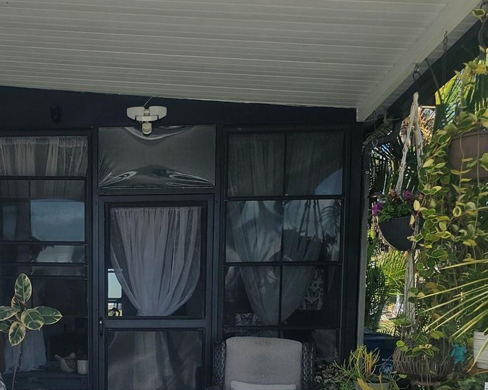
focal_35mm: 47
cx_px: 130
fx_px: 679
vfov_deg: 30.6
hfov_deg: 38.7
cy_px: 353
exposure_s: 1/2000
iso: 32
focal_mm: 6.3
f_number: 1.7
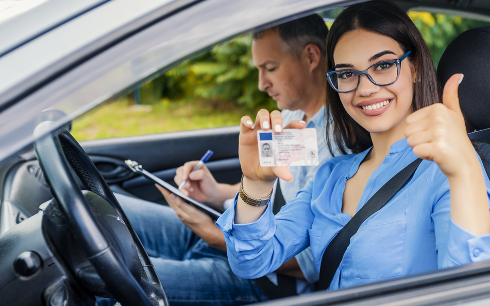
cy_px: 100
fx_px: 641
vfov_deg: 26.7
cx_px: 305
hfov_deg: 41.5
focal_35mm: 48
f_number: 2.8
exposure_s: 1/640
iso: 320
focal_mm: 35
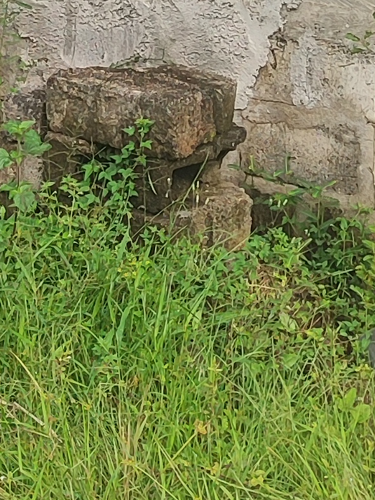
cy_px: -242
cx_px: -155
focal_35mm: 117
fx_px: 1689
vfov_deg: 15.5
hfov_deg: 12.2
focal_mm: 5.59
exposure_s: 1/349
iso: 50
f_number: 1.88
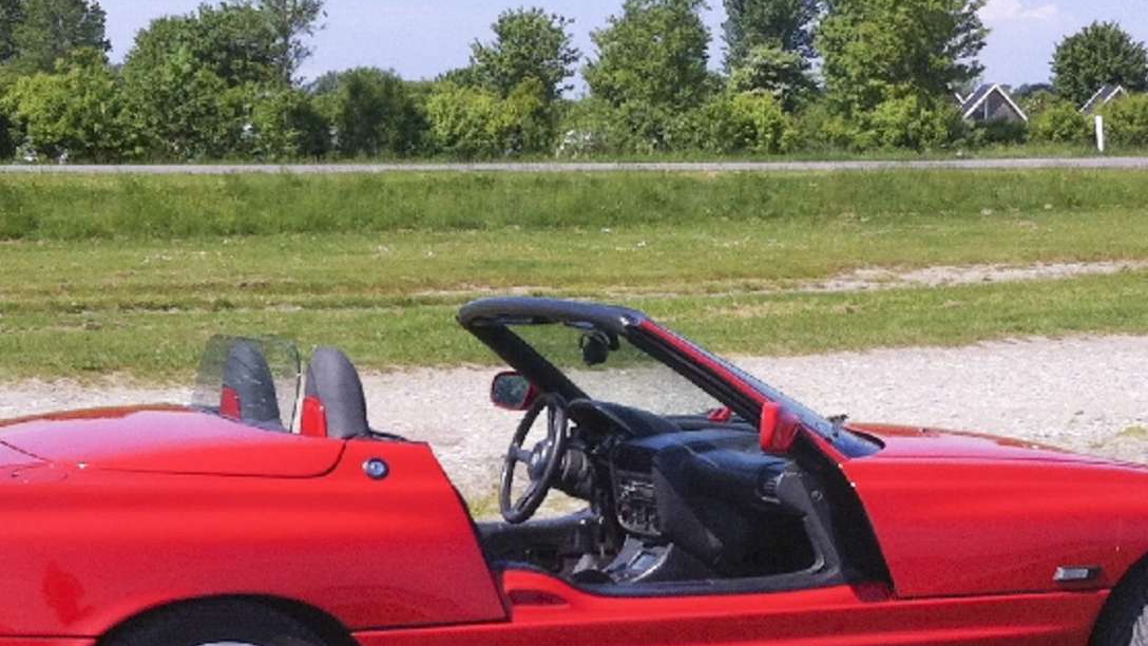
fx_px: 2131
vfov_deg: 17.0
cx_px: 599
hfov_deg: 30.1
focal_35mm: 70
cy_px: 583
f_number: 2.8
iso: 80
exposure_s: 1/1300
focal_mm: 3.85
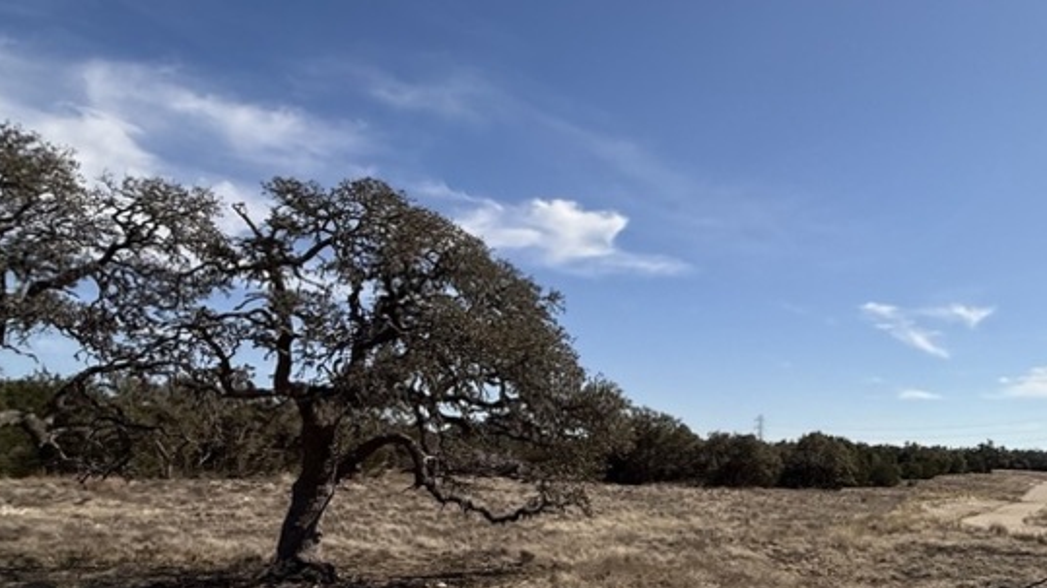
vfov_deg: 40.0
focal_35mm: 29
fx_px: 805
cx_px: 833
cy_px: 342
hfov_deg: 60.9
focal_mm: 2.22
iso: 50
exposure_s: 1/4149
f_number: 2.2
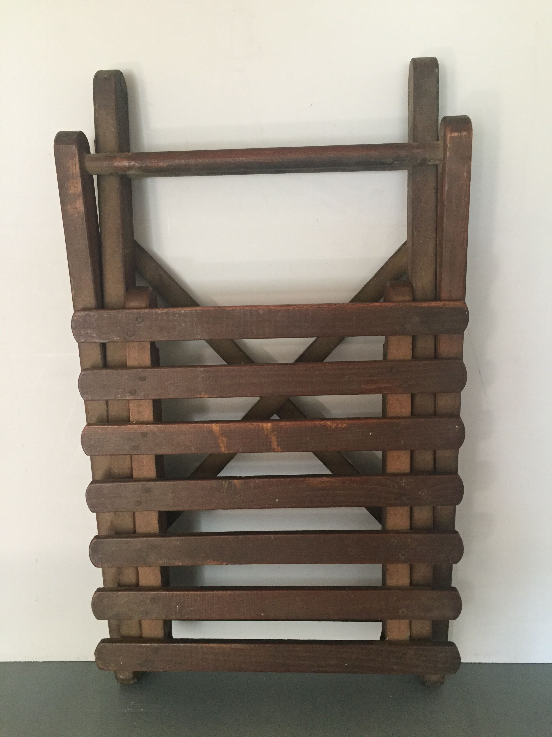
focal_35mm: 29
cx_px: 276
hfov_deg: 48.2
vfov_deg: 61.7
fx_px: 617
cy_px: 368
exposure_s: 1/33
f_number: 2.2
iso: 250
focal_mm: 4.15
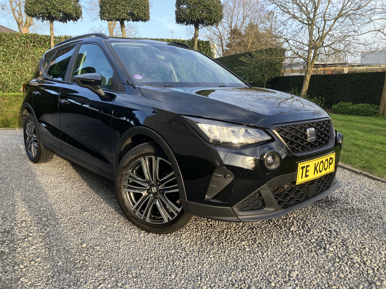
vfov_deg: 49.7
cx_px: 193
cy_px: 144
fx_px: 312
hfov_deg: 63.4
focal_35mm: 28
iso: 25
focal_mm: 3.99
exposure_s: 1/121
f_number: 1.8
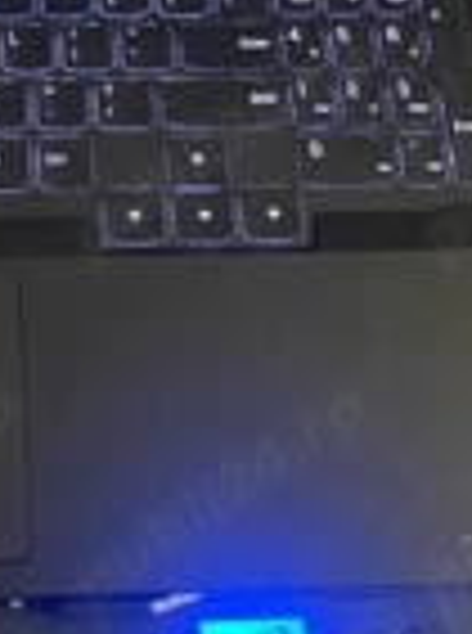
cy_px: -148
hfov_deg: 19.1
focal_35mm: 74
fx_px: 1352
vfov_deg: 23.8
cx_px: -40
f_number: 1.8
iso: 640
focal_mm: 4.25
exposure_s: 1/38
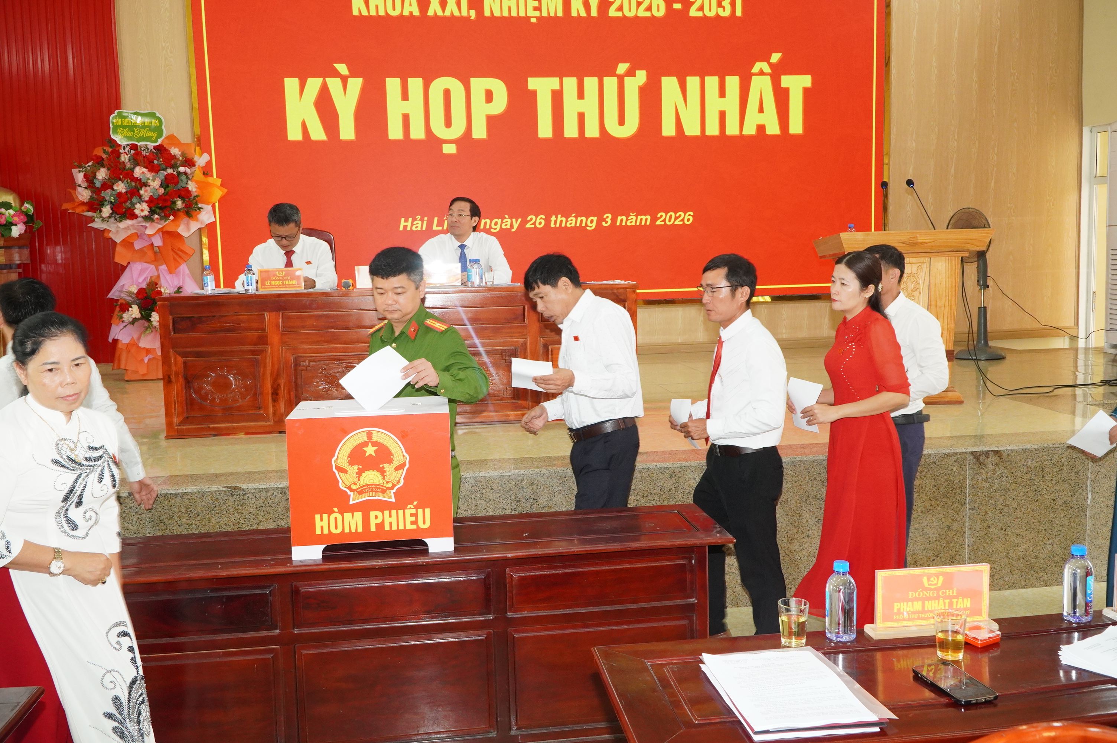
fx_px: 976
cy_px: 372
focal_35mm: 32
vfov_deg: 41.6
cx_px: 558
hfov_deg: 59.5
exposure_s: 1/60
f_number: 8
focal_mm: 21
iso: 2000
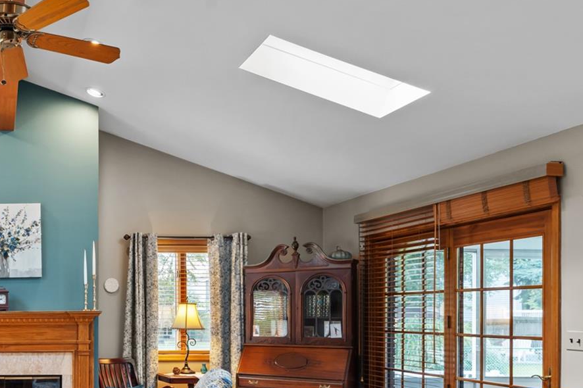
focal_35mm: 38
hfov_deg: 43.8
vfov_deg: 33.5
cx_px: 11
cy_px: 328
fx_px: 618
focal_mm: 16.5
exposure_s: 1/8
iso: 250
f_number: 9
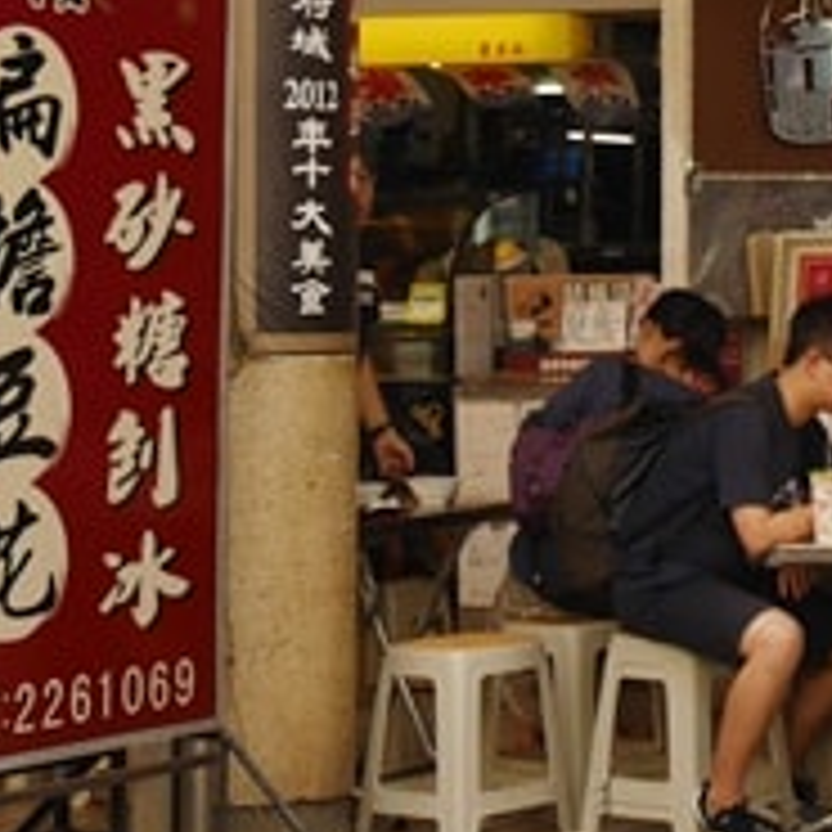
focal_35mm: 140
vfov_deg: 12.4
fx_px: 3807
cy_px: 76
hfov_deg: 11.8
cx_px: 1336
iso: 200
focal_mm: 22
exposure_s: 1/125
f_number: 5.6
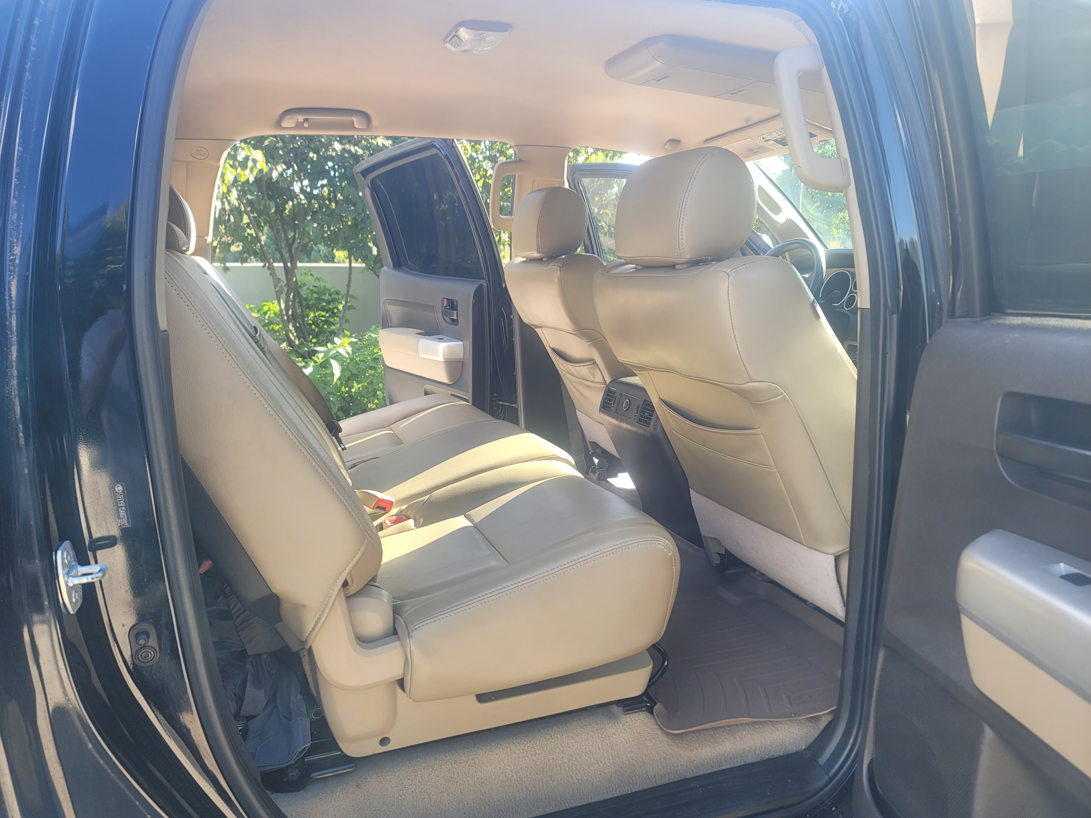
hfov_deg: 69.4
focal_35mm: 25
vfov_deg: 54.9
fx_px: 788
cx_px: 546
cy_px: 409
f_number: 1.8
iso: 40
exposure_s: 1/100
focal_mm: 7
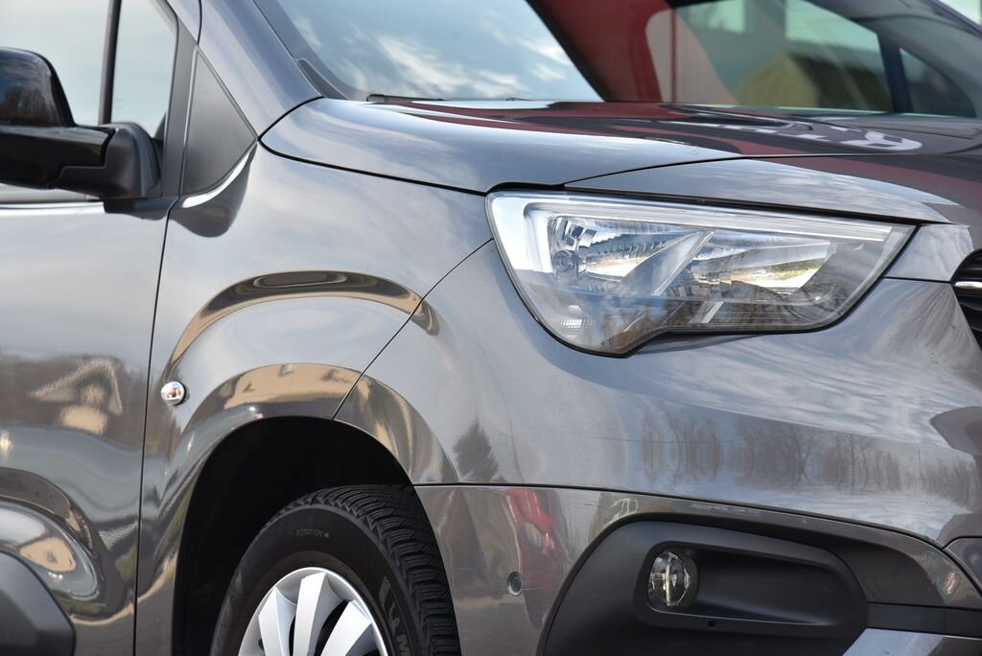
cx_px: 491
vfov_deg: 11.4
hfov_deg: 17.1
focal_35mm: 120
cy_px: 328
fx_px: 3275
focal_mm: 120
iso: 500
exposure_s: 1/250
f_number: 8
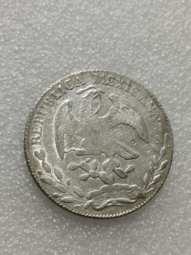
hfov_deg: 22.3
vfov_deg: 29.4
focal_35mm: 66
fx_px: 486
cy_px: 128
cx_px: 96
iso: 64
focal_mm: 5.58
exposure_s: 1/100
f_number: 1.8
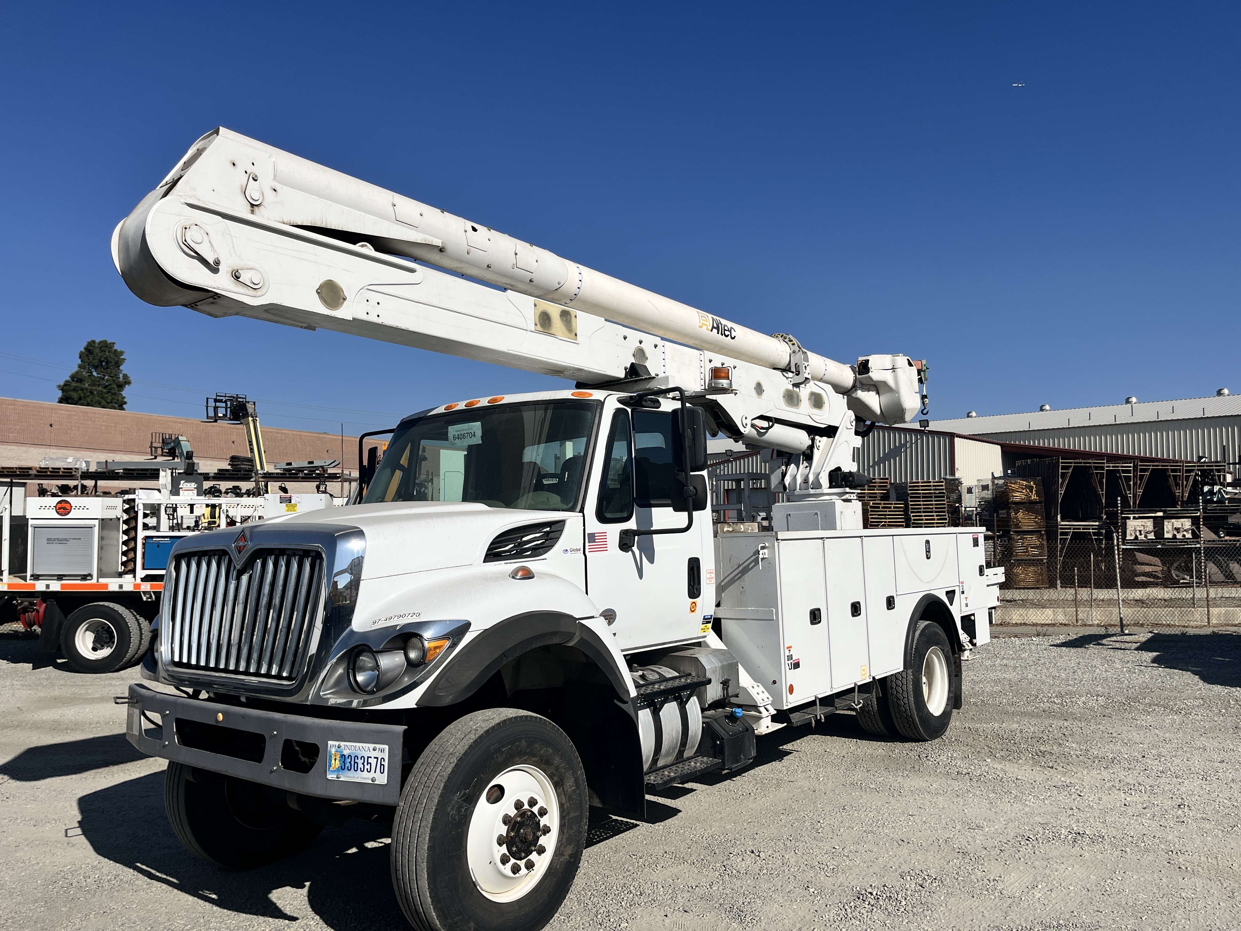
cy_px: 466
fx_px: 932
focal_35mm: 26
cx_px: 620
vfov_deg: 53.1
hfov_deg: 67.3
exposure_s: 1/8403
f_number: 1.6
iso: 50
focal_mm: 5.1
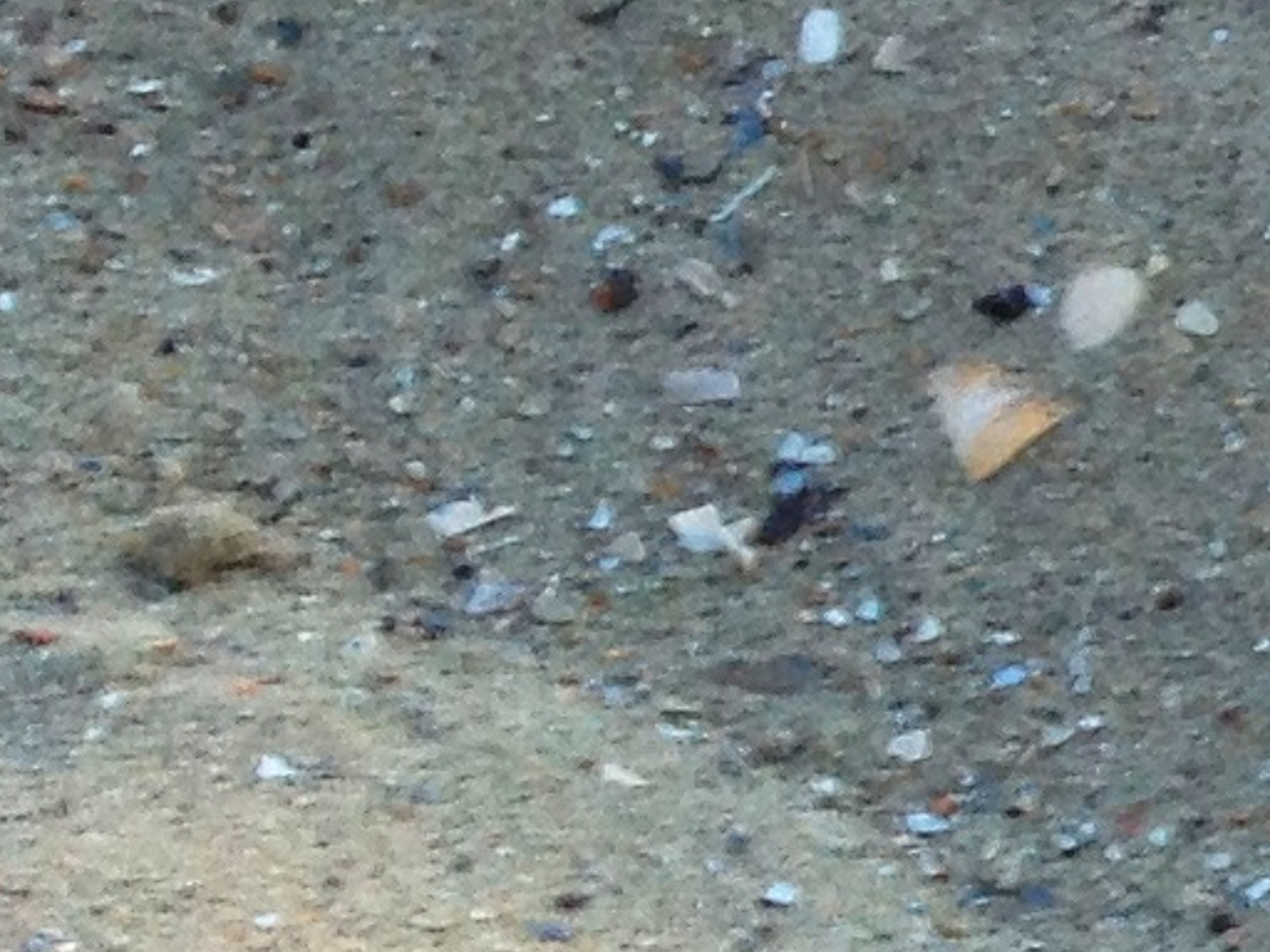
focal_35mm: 223
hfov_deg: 7.6
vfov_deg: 6.7
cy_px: 268
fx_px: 8181
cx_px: 3986
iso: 64
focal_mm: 4.28
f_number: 2.4
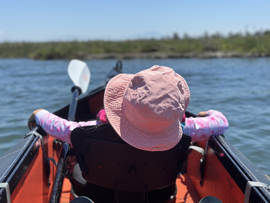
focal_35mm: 48
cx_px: 135
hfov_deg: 39.7
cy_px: 102
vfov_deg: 30.3
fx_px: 374
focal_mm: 6.86
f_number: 1.78
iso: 100
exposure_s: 1/6211
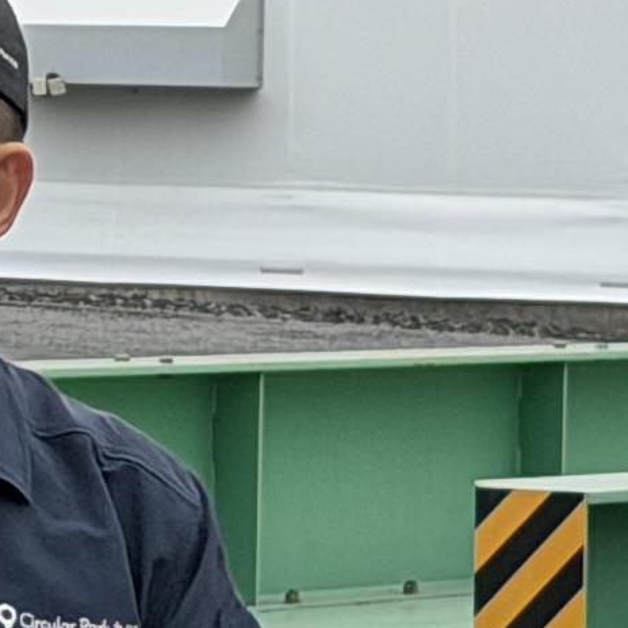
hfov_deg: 4.7
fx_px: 7574
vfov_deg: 4.7
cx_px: -246
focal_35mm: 369
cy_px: 83
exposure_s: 1/1608
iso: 64
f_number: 1.78
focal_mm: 6.76
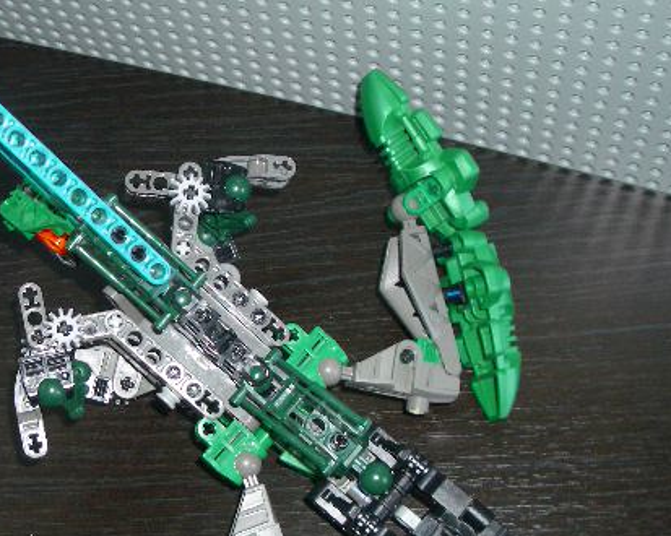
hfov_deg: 30.1
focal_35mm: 62
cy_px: 336
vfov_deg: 24.5
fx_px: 1231
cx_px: 195
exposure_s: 1/60
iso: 100
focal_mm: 6.8
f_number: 2.8
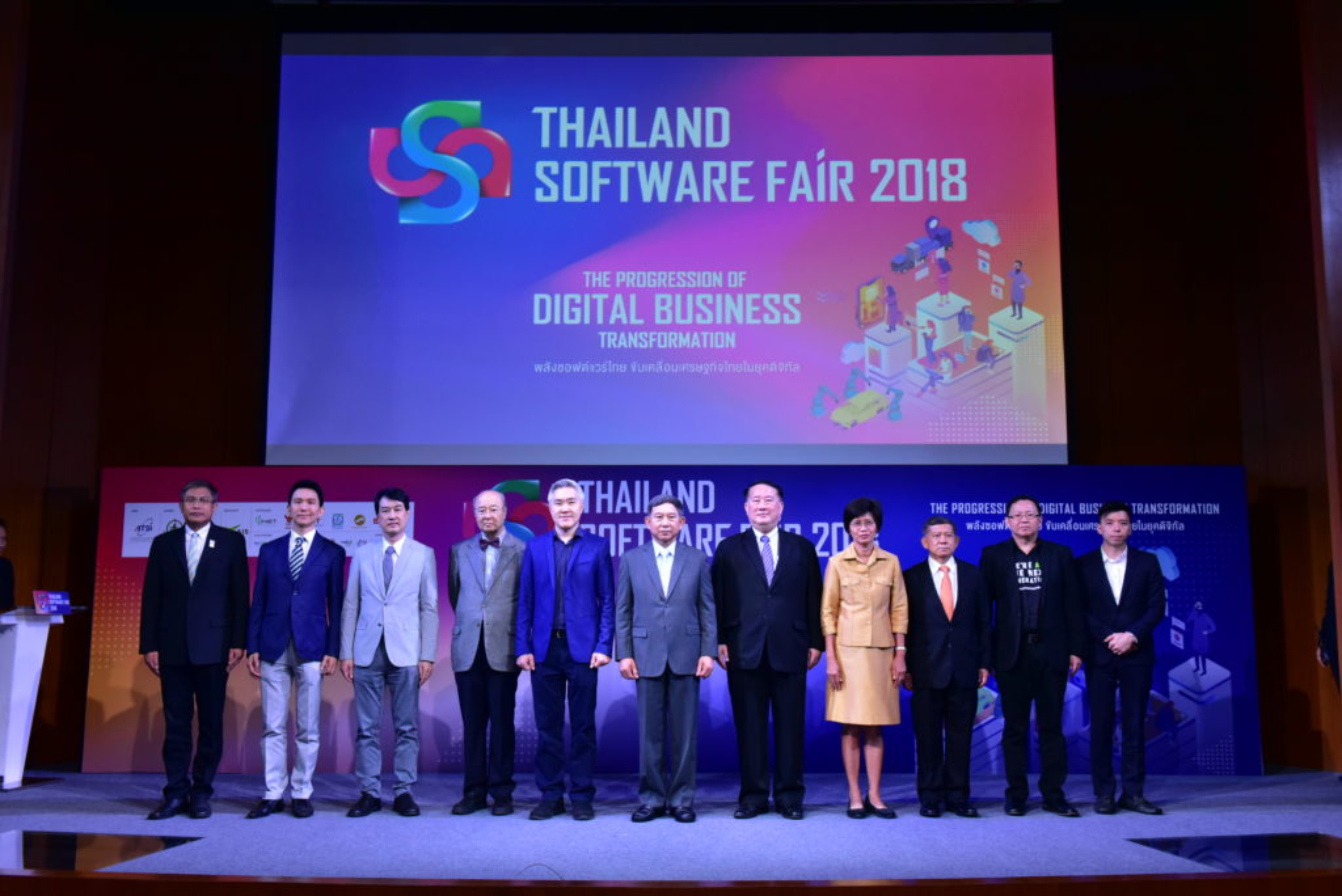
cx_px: 671
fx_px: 1305
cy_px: 448
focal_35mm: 35
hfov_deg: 54.4
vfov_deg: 37.9
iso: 3200
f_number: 7.1
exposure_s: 1/250
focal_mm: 35
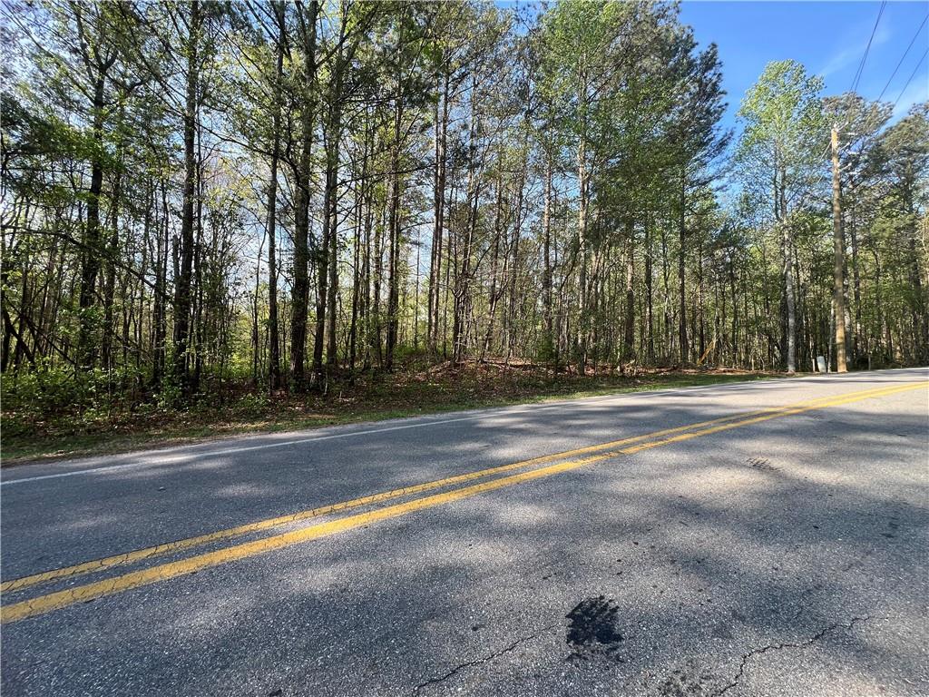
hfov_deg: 106.2
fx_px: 349
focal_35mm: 13
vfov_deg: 89.9
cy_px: 348
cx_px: 464
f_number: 1.8
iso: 32
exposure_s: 1/253
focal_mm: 1.57
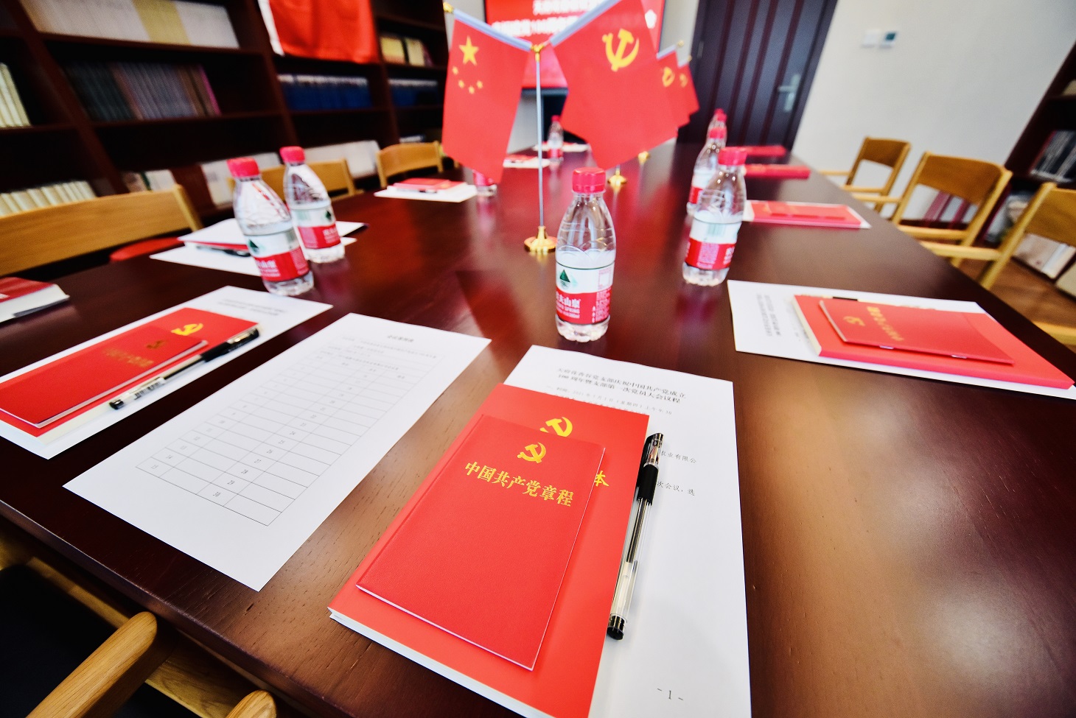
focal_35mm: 12
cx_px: 538
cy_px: 359
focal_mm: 12
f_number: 4.5
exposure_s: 1/60
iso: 1600
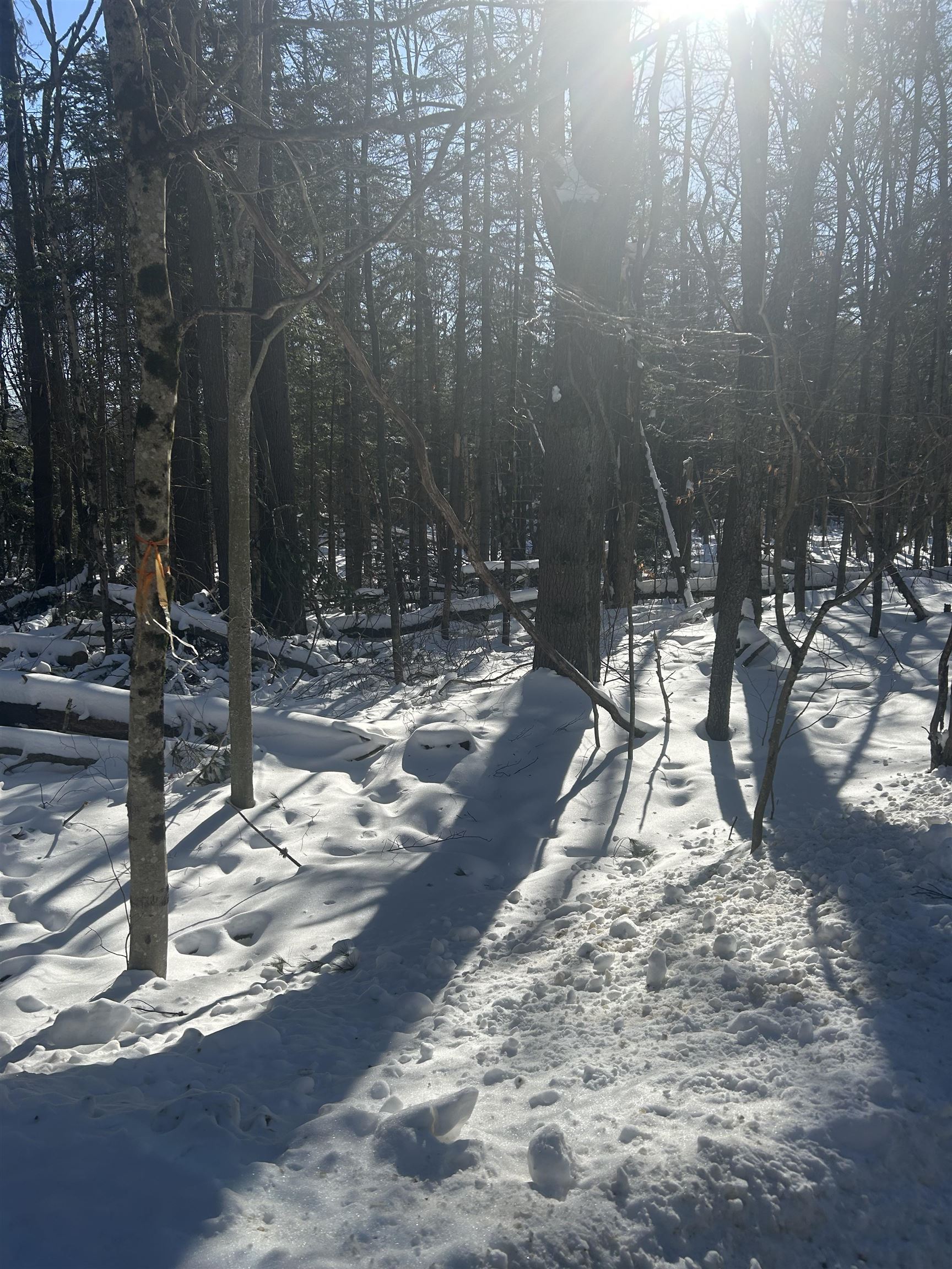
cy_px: 634
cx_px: 476
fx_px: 953
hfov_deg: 53.1
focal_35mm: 26
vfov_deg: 67.3
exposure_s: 1/4444
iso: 50
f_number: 1.5
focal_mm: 5.7
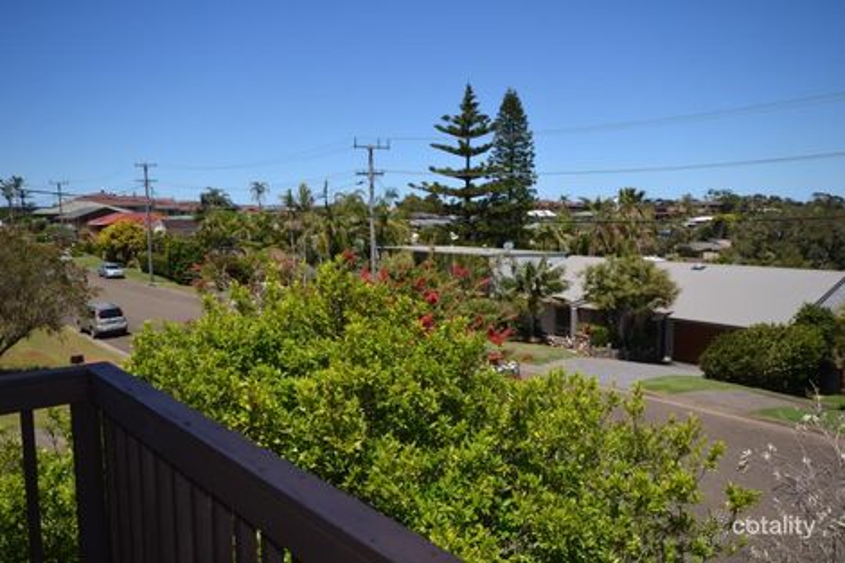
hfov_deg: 61.9
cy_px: 282
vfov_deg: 43.6
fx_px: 704
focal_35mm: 30
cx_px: 422
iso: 100
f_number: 9
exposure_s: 1/200
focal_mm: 20
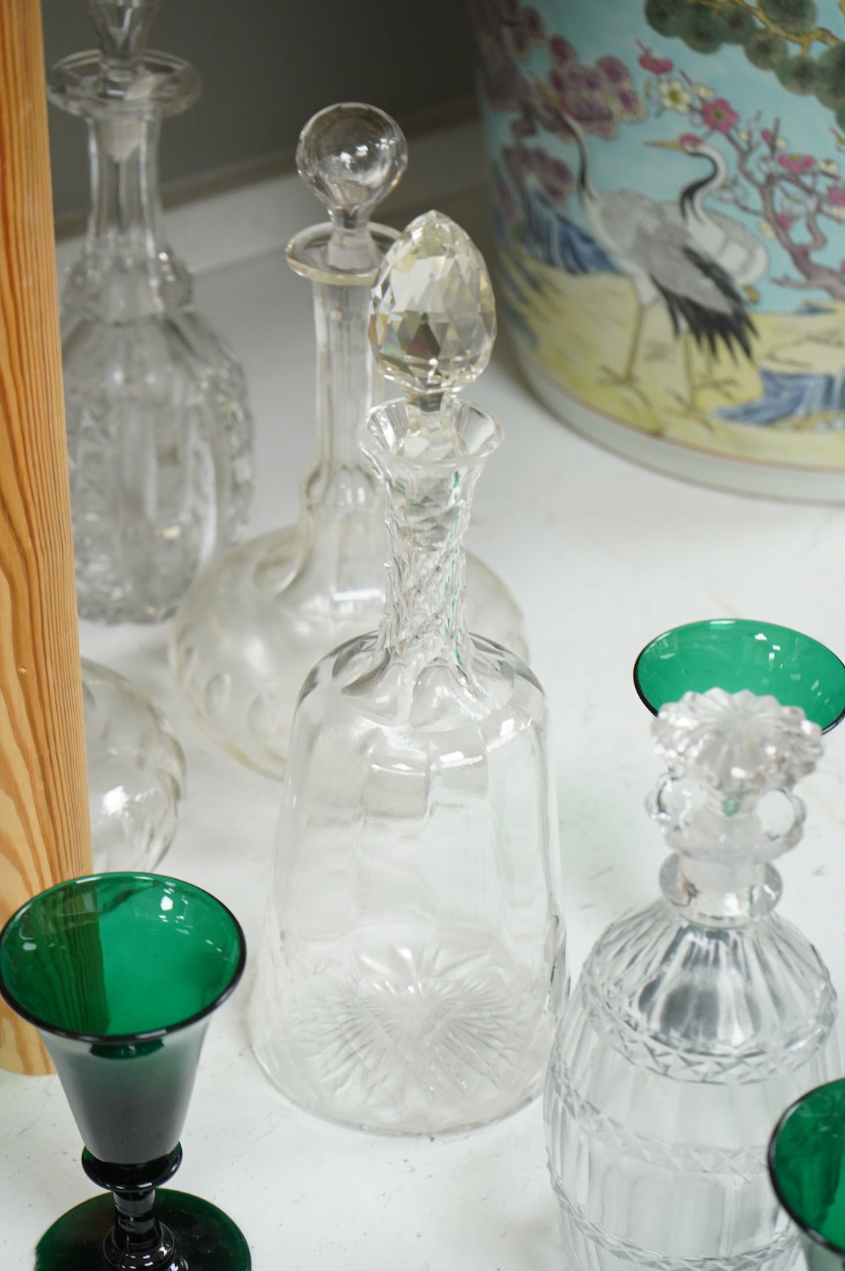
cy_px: 636
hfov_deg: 19.4
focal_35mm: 70
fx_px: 2469
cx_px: 422
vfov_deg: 28.9
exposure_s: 1/80
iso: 2500
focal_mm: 70
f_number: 7.1
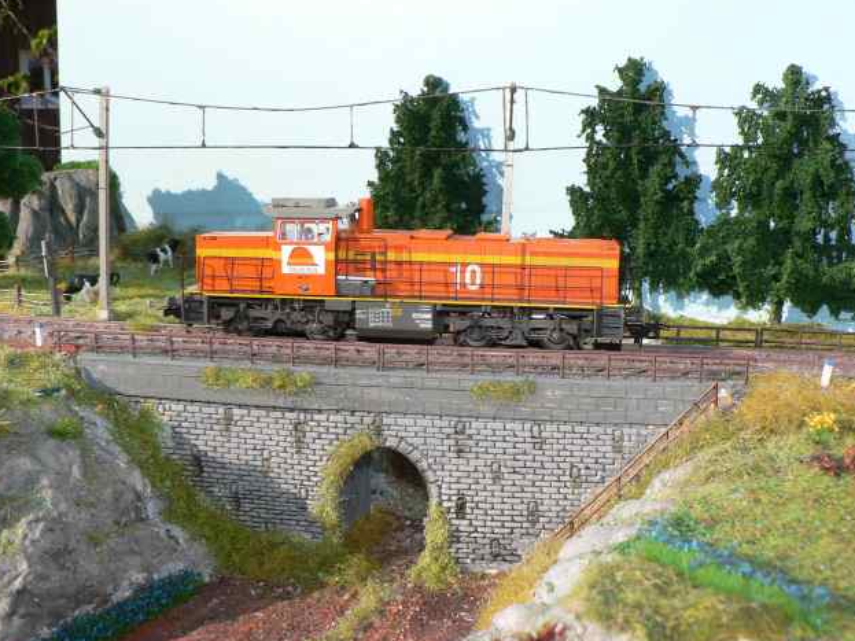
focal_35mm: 37
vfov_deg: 38.7
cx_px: 425
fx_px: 914
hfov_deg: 50.1
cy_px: 323
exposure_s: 1/400
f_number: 4
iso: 80
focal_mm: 6
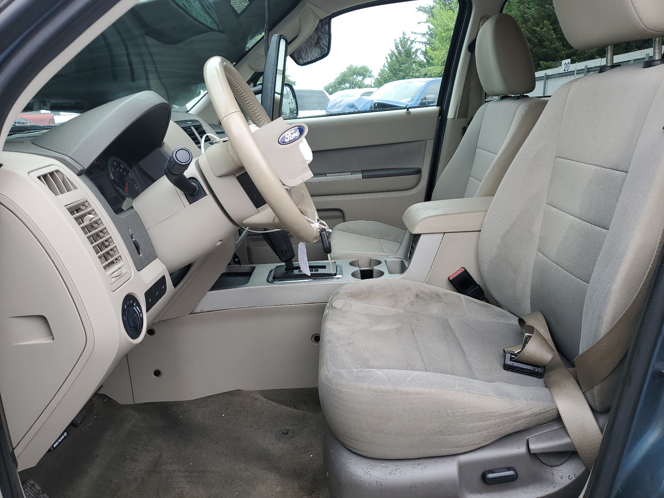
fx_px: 499
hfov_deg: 67.3
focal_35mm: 26
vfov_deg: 53.1
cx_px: 332
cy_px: 249
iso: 50
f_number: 1.5
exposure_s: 1/312
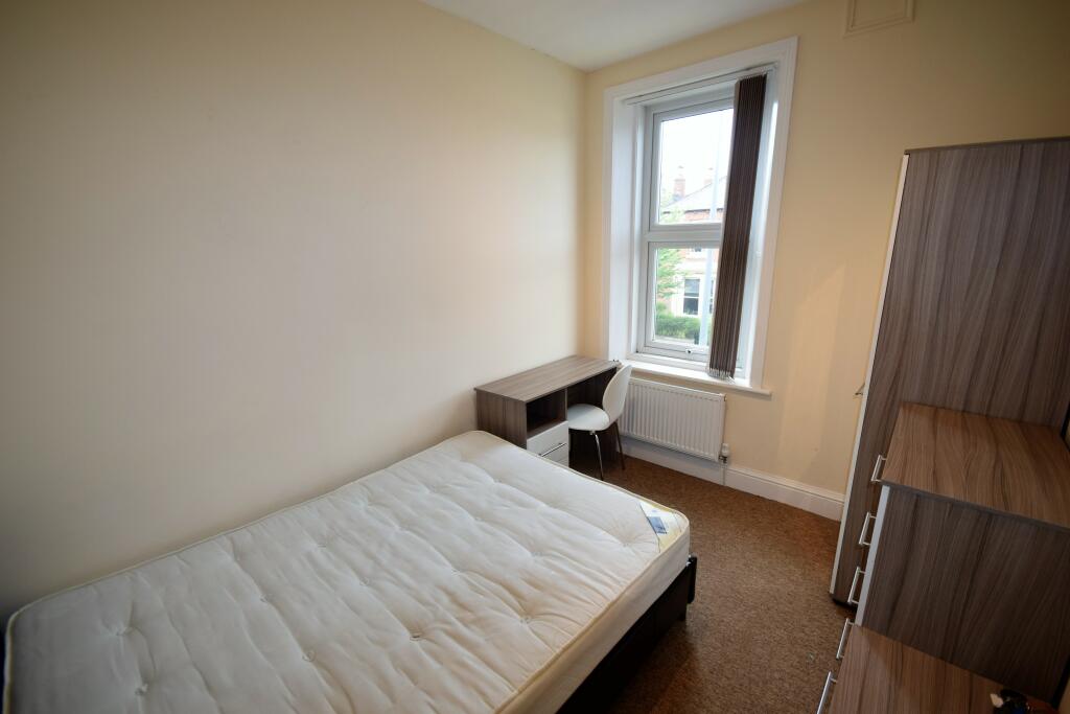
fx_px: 446
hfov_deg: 100.4
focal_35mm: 15
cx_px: 535
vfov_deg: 77.3
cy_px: 357
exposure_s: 1/125
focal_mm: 10
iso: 560
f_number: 5.6
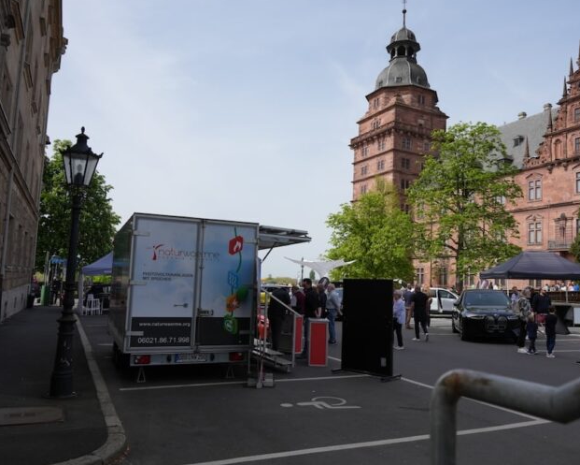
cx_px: 310
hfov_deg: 59.0
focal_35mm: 30
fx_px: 512
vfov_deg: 48.8
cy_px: 233
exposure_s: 1/1000
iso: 200
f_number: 5.6
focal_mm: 25.7
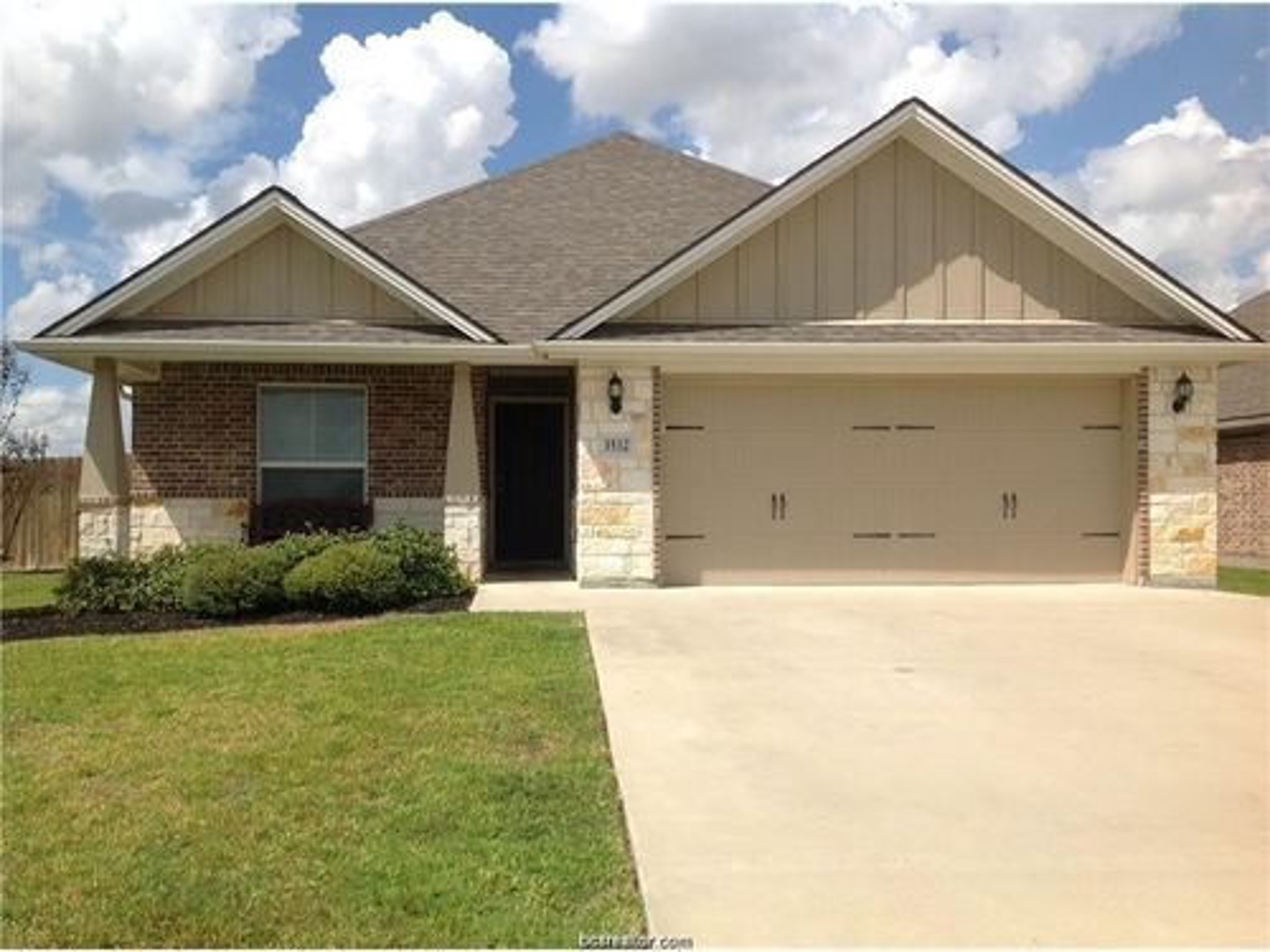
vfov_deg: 40.7
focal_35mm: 35
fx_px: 1284
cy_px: 476
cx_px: 635
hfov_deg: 52.6
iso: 50
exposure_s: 1/2326
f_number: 2.4
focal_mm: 4.28
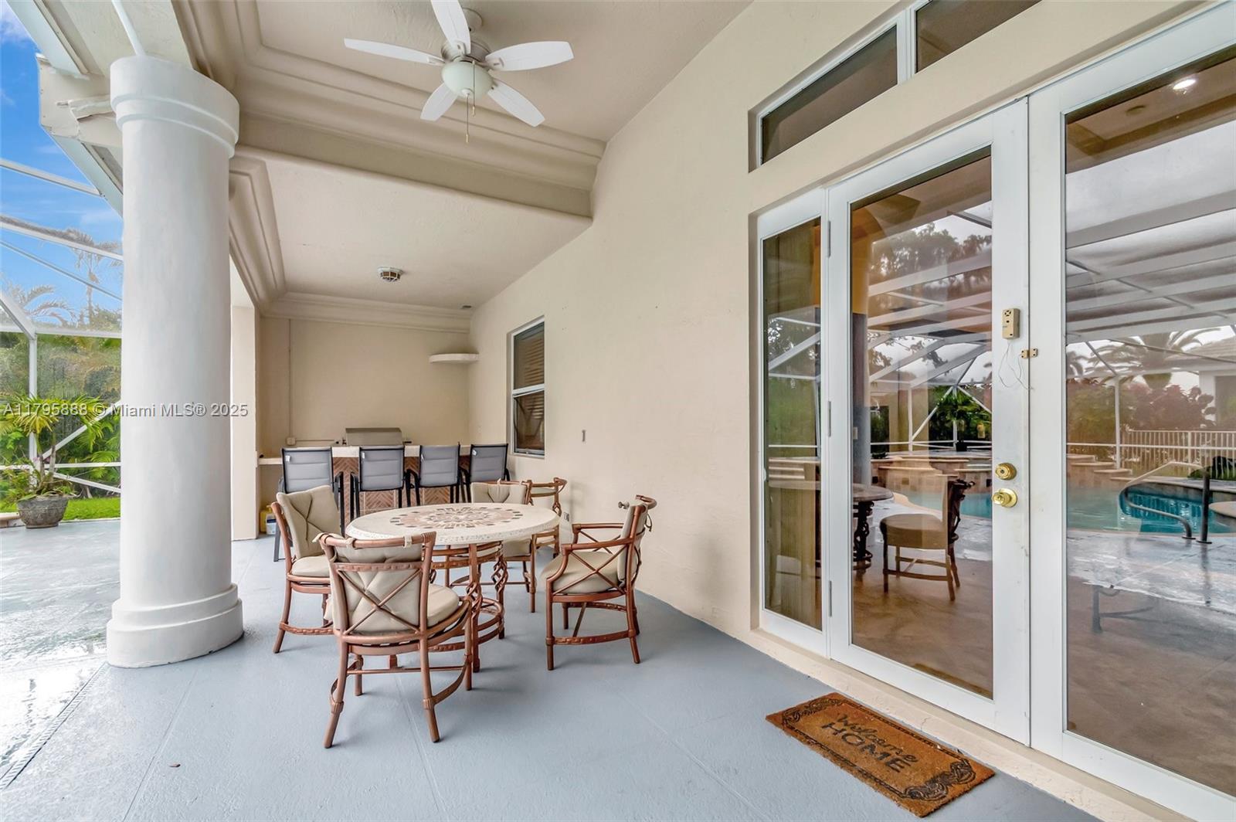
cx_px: 618
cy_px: 411
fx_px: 515
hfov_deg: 100.4
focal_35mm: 15
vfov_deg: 77.2
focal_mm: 10
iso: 640
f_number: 8
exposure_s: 1/50
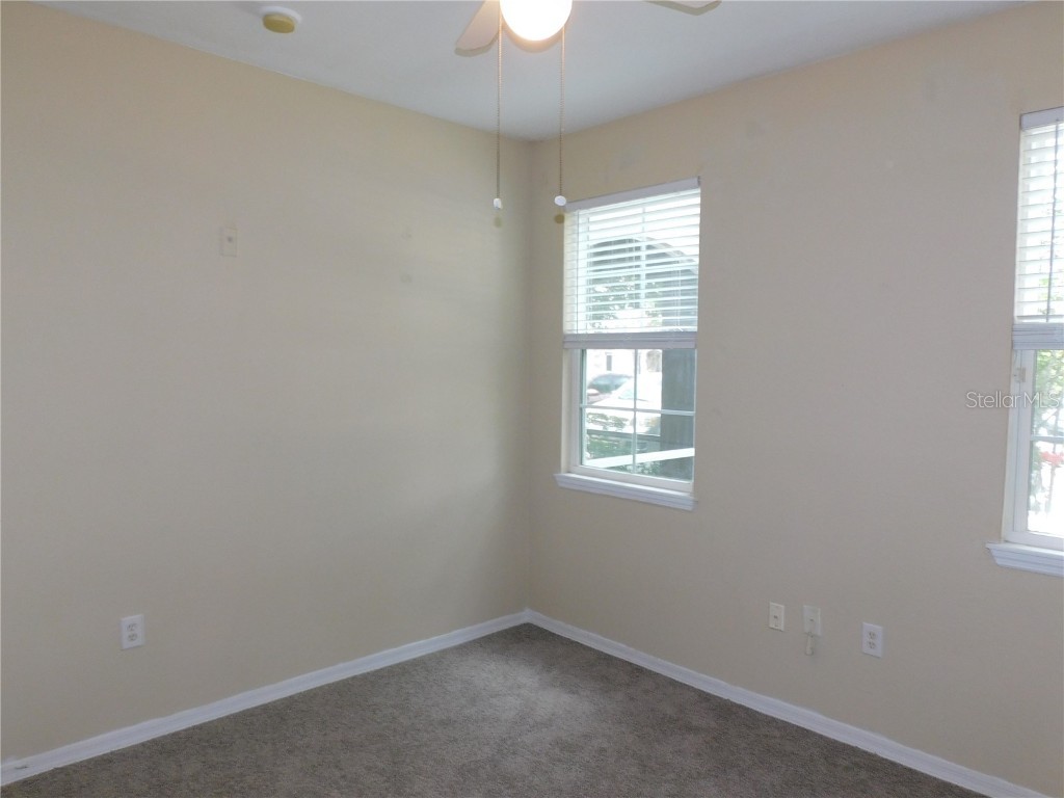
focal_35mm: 24
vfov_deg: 56.8
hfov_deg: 71.6
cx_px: 532
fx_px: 738
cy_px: 399
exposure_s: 1/30
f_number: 3.3
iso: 200
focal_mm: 4.3
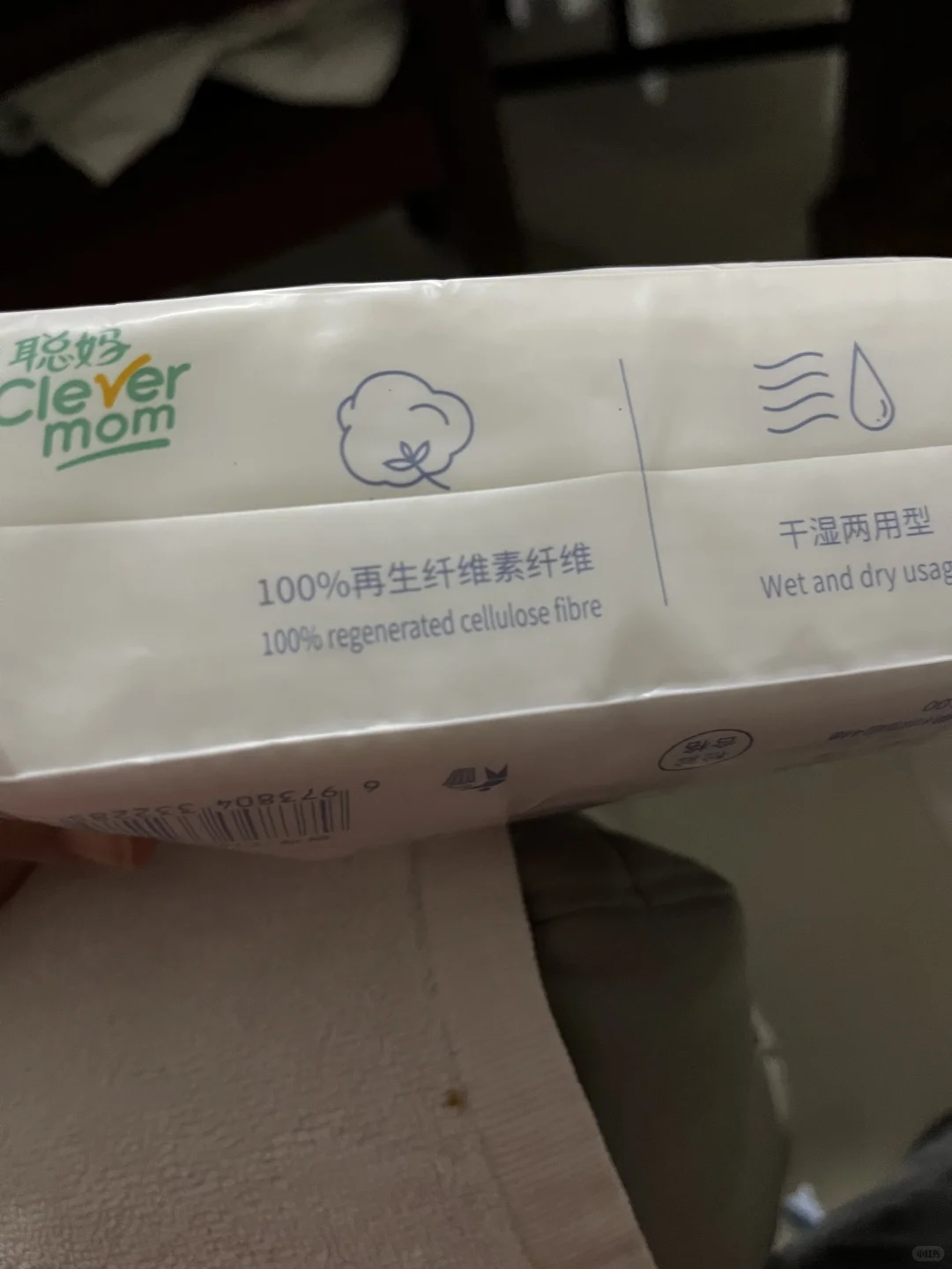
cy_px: 634
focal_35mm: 26
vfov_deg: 67.3
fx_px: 953
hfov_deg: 53.1
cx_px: 476
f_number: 1.6
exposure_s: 1/32
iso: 640
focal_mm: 5.1
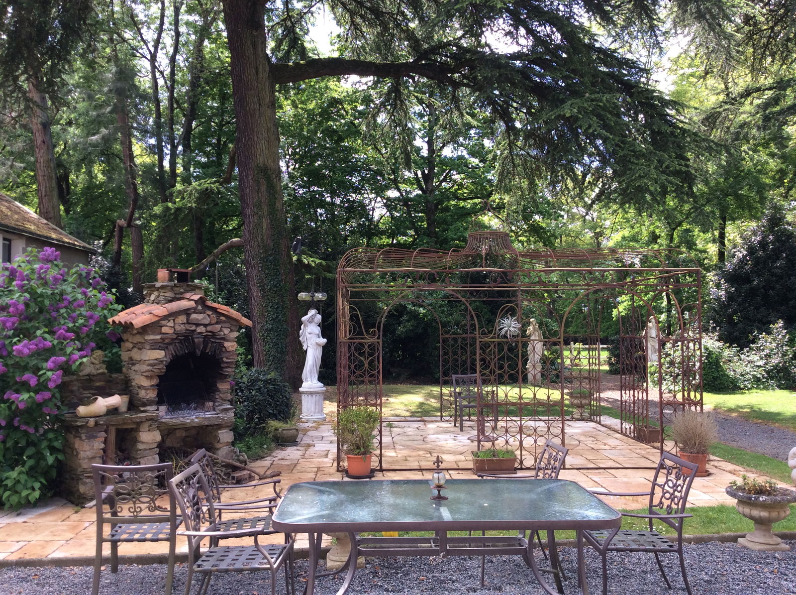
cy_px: 298
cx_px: 398
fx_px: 735
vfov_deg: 44.1
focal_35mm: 32
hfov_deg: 56.9
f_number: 2.4
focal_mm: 3.3
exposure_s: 1/318
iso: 32
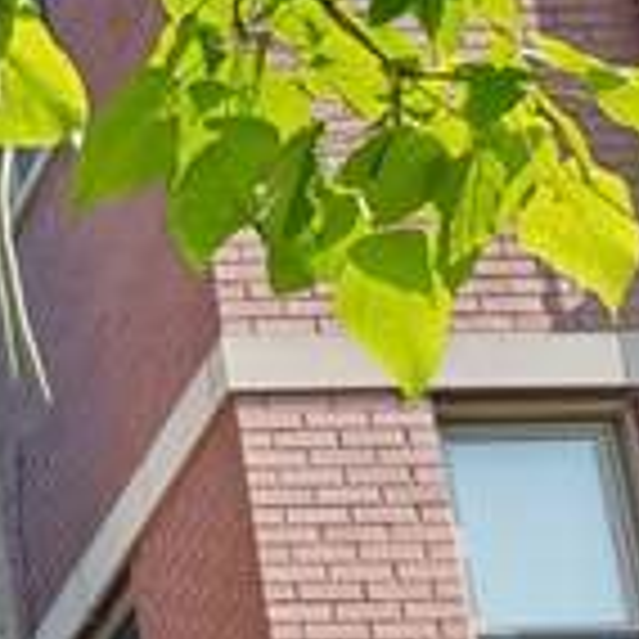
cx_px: -1274
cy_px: 1359
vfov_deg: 10.1
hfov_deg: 9.0
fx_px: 3275
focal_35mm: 157
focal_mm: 20.5
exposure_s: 1/180
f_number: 9.5
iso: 200
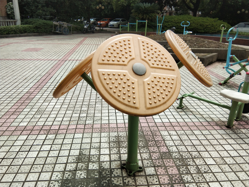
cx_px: 124
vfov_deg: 45.4
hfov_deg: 58.4
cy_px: 94
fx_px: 223
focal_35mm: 31
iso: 50
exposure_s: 1/918
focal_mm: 3.69
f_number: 2.2
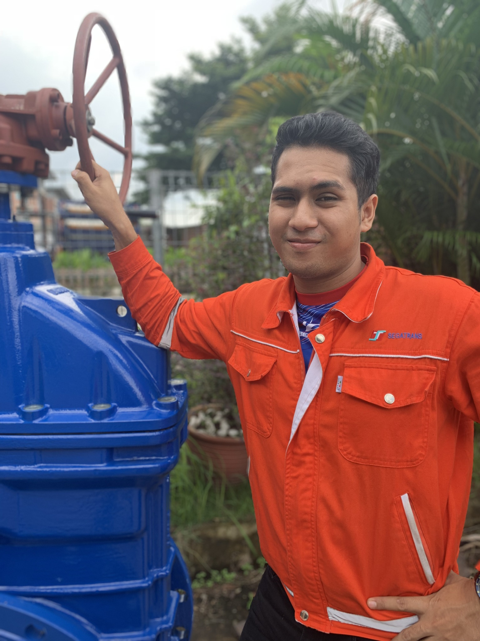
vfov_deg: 67.3
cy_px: 320
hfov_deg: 53.1
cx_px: 240
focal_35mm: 26
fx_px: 481
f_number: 1.8
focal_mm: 4.25
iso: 25
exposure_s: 1/405
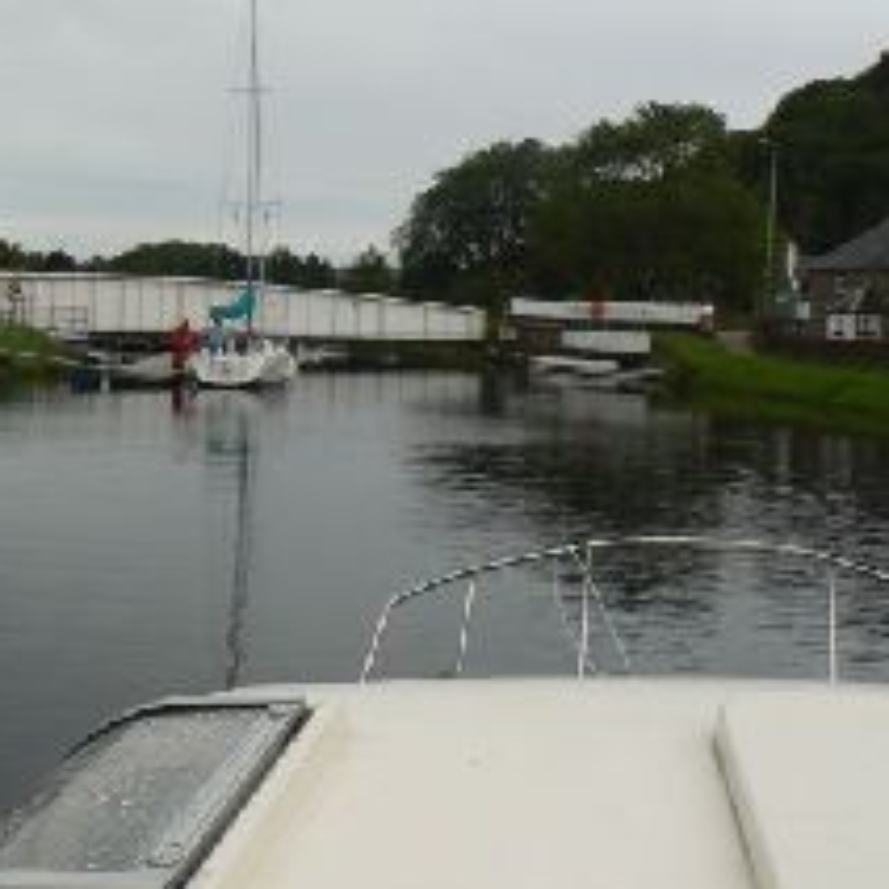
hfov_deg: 29.6
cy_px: 365
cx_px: 239
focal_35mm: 57
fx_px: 1656
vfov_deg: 30.0
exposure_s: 1/250
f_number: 5.6
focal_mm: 6.3
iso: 80
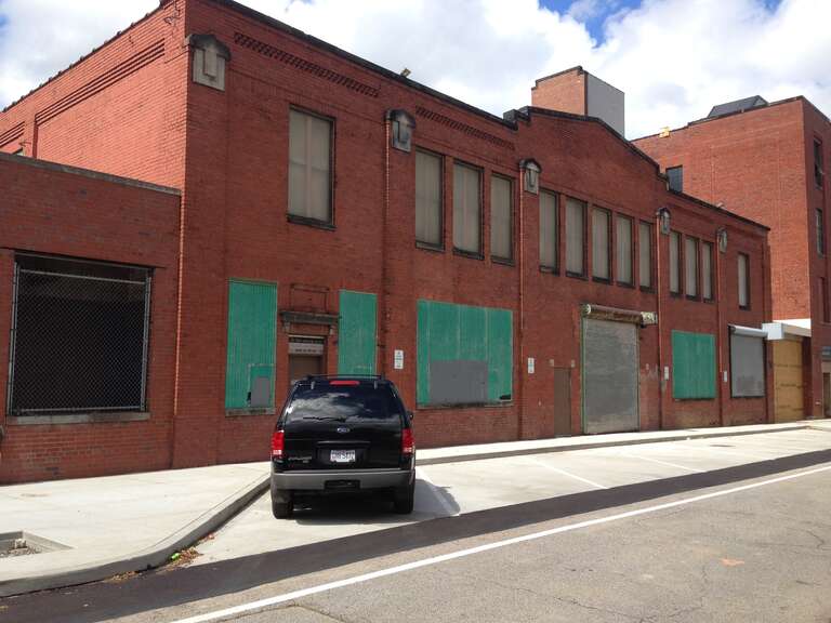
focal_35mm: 33
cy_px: 312
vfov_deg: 42.9
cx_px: 416
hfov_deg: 55.4
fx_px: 792
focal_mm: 4.12
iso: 50
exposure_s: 1/1232
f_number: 2.4
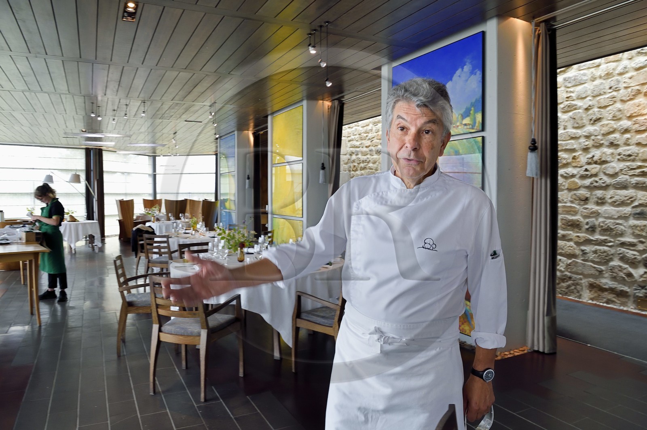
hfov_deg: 73.8
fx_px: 431
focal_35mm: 24
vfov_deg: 53.1
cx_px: 324
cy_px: 215
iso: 1600
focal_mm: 24
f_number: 8
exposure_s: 1/100
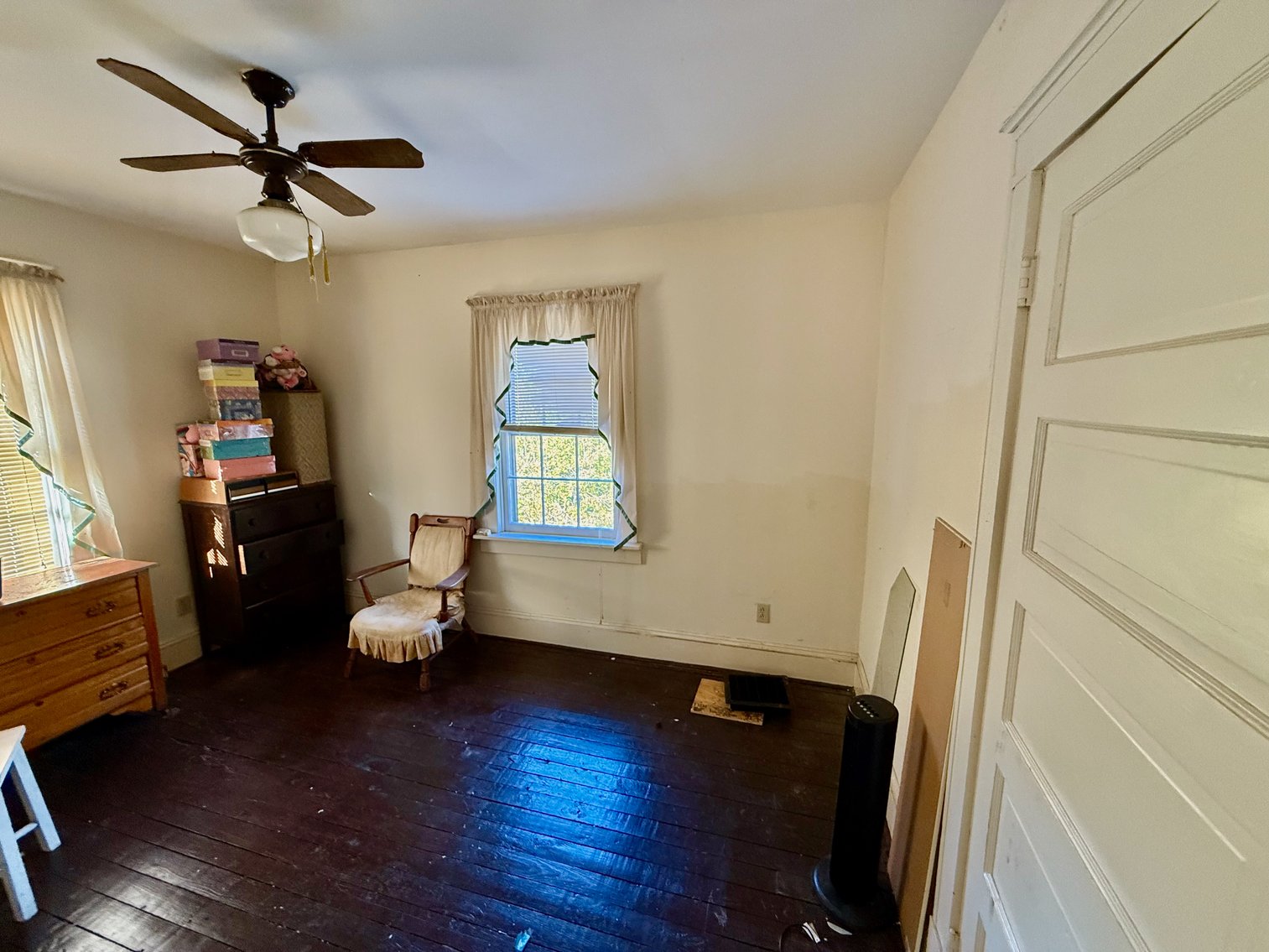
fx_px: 513
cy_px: 476
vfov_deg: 85.7
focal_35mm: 14
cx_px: 634
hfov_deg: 102.1
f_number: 2.2
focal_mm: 2.22
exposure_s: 1/60
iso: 400
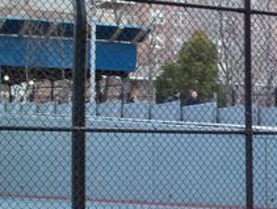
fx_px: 898
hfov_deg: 17.0
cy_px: 88
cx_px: 307
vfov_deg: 13.3
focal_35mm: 112
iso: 100
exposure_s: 1/60
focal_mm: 7.9
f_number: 3.4
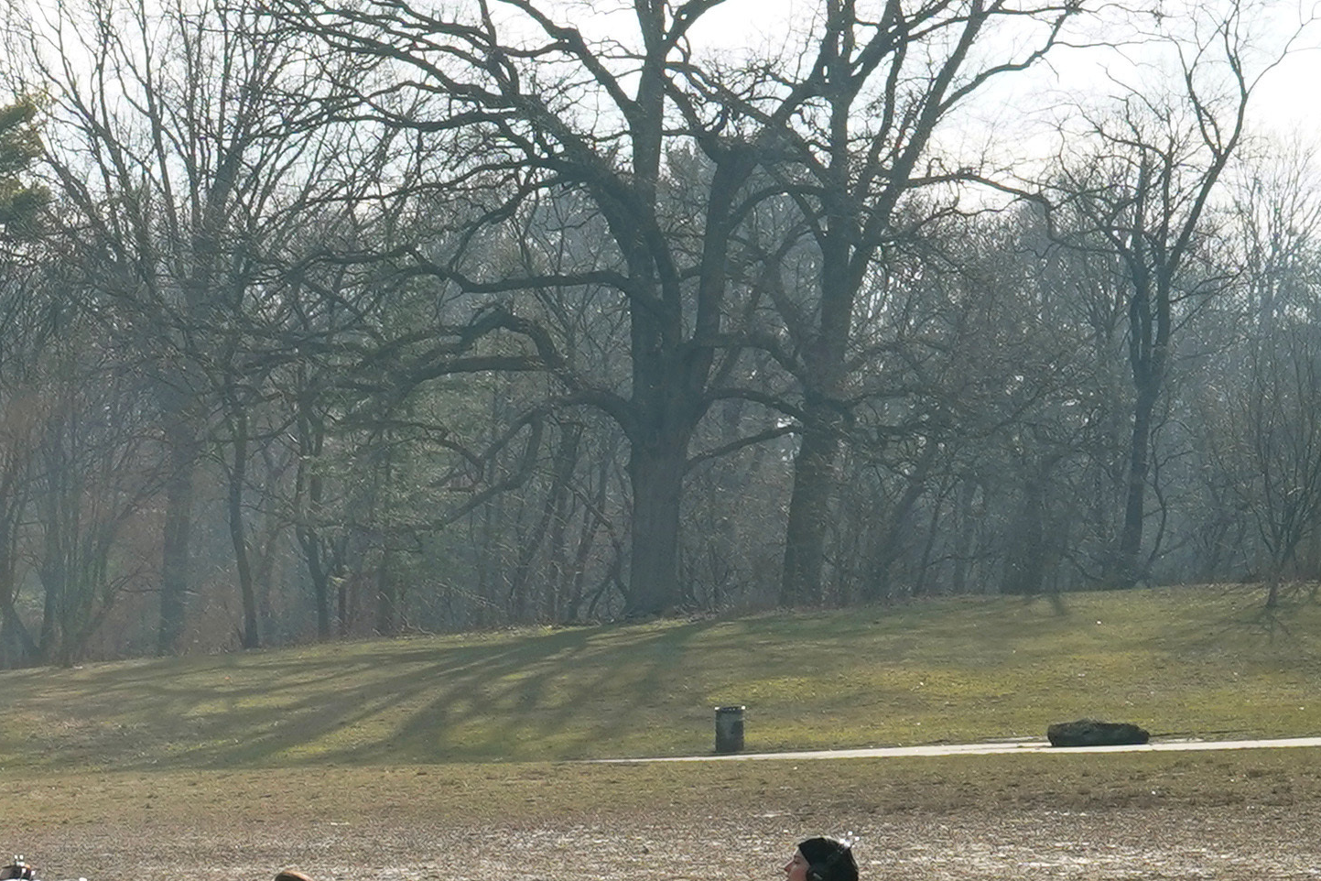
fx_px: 4550
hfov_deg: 14.5
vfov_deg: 10.3
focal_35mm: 124
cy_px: 1703
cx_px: -1045
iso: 400
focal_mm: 30
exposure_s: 1/400
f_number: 10
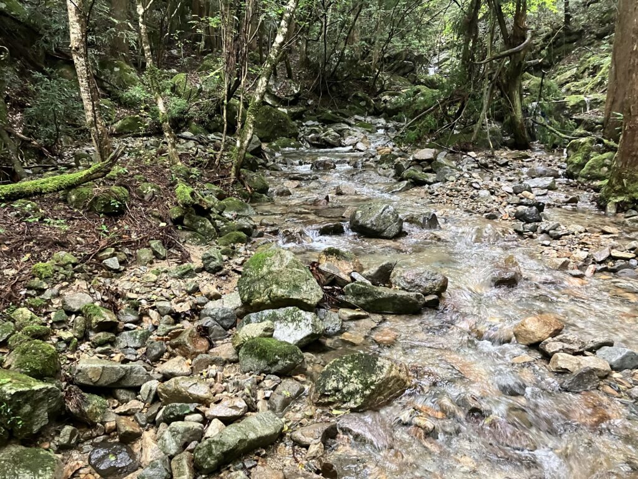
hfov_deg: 63.4
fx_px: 516
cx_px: 319
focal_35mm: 28
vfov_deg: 49.7
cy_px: 240
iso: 500
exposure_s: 1/30
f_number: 1.8
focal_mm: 3.99
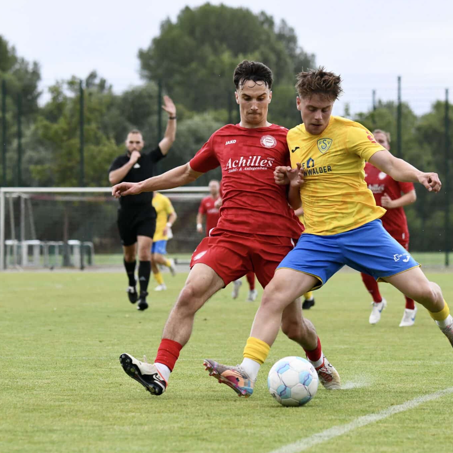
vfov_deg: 10.1
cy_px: 226
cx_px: 312
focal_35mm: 173
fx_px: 2561
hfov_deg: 10.1
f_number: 5
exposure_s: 1/1600
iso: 3200
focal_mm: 135
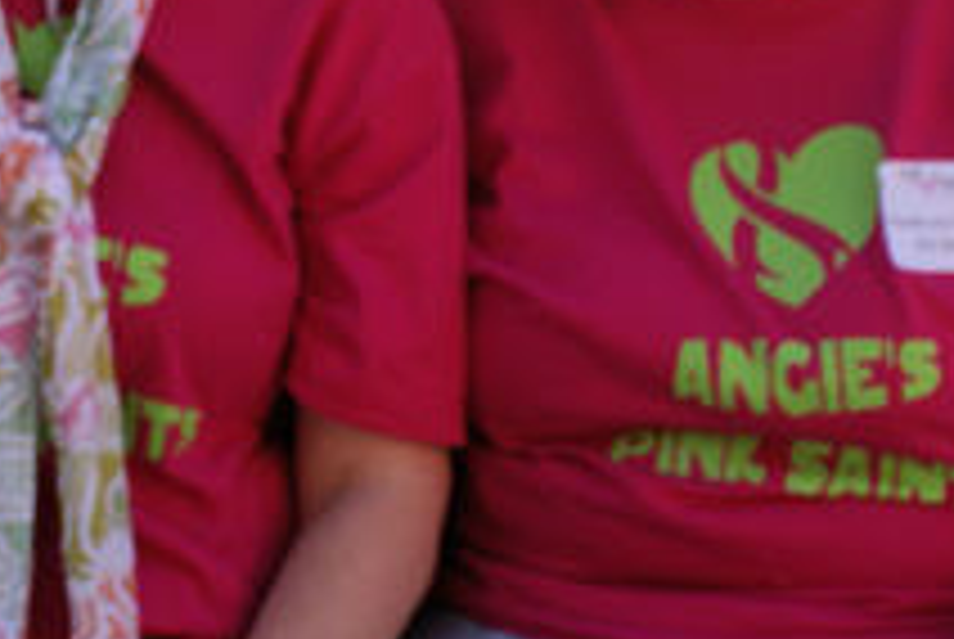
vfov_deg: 7.7
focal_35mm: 179
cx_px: 180
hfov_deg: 11.4
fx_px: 4742
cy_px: 86
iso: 100
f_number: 11
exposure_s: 1/100
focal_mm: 35
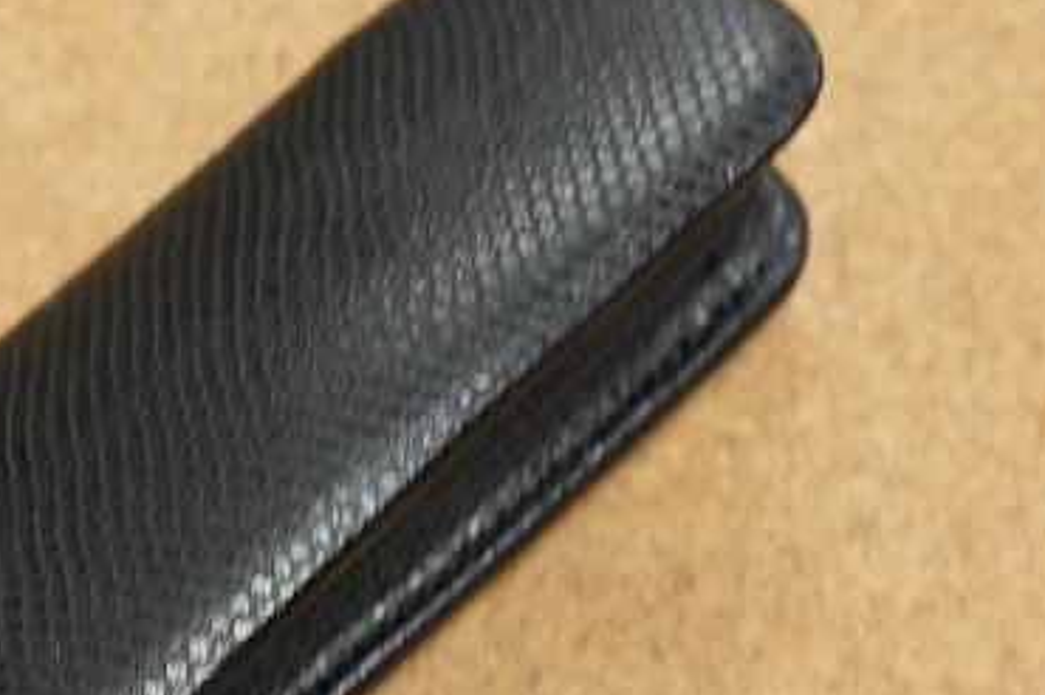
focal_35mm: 137
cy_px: 593
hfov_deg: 14.9
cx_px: 143
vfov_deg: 10.0
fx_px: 3973
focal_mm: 30
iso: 2500
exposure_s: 1/200
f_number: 8
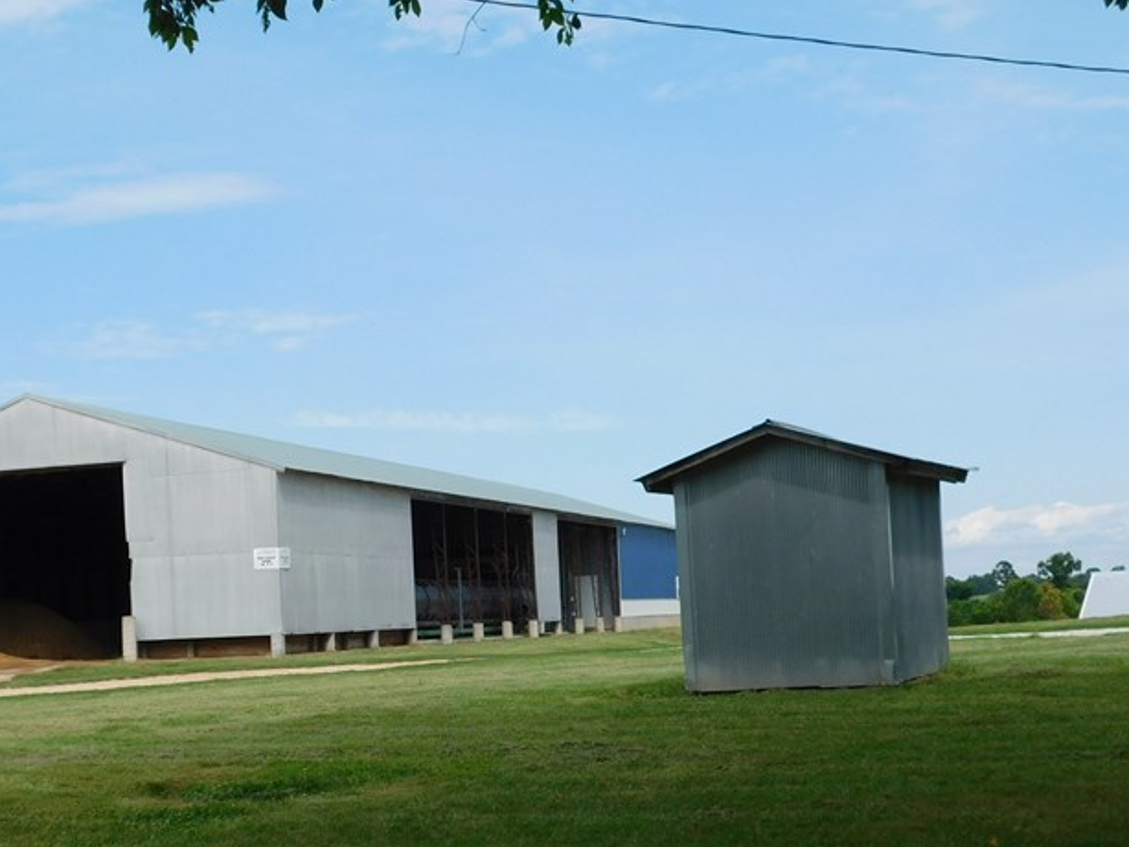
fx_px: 1958
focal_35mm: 60
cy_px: 630
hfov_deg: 31.9
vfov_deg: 24.2
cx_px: 357
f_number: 3.5
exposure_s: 1/1250
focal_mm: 6.3
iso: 125
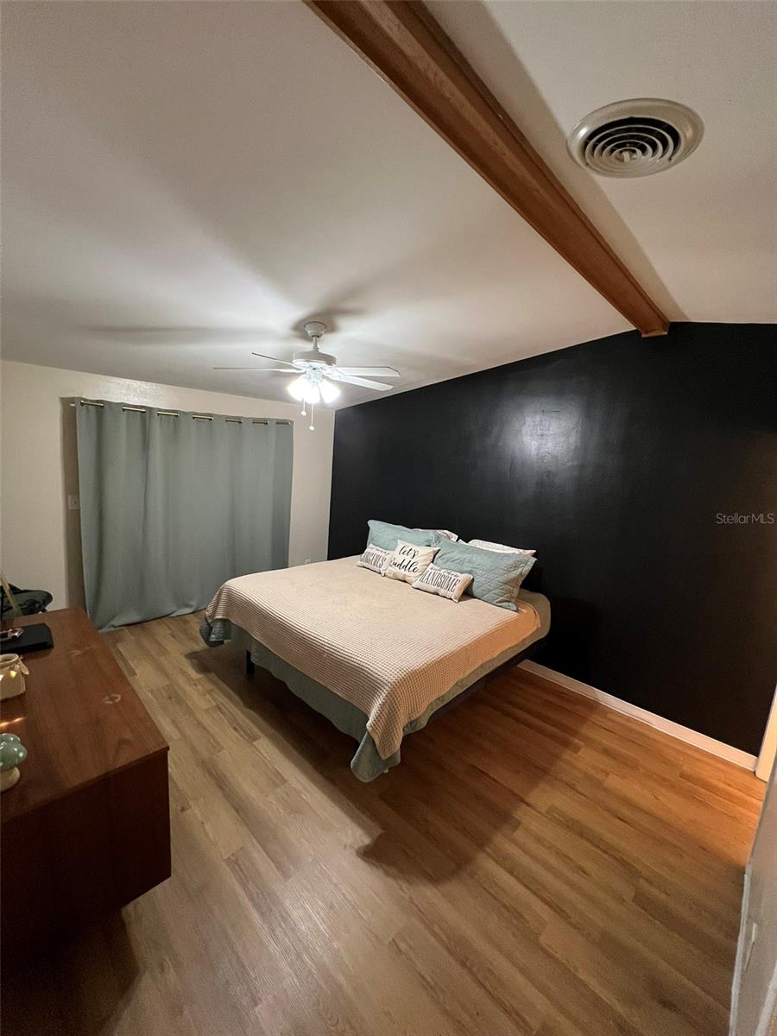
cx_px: 388
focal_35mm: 13
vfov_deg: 106.2
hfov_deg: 89.9
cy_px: 518
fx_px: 389
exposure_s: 1/60
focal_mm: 1.57
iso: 320
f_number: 1.8
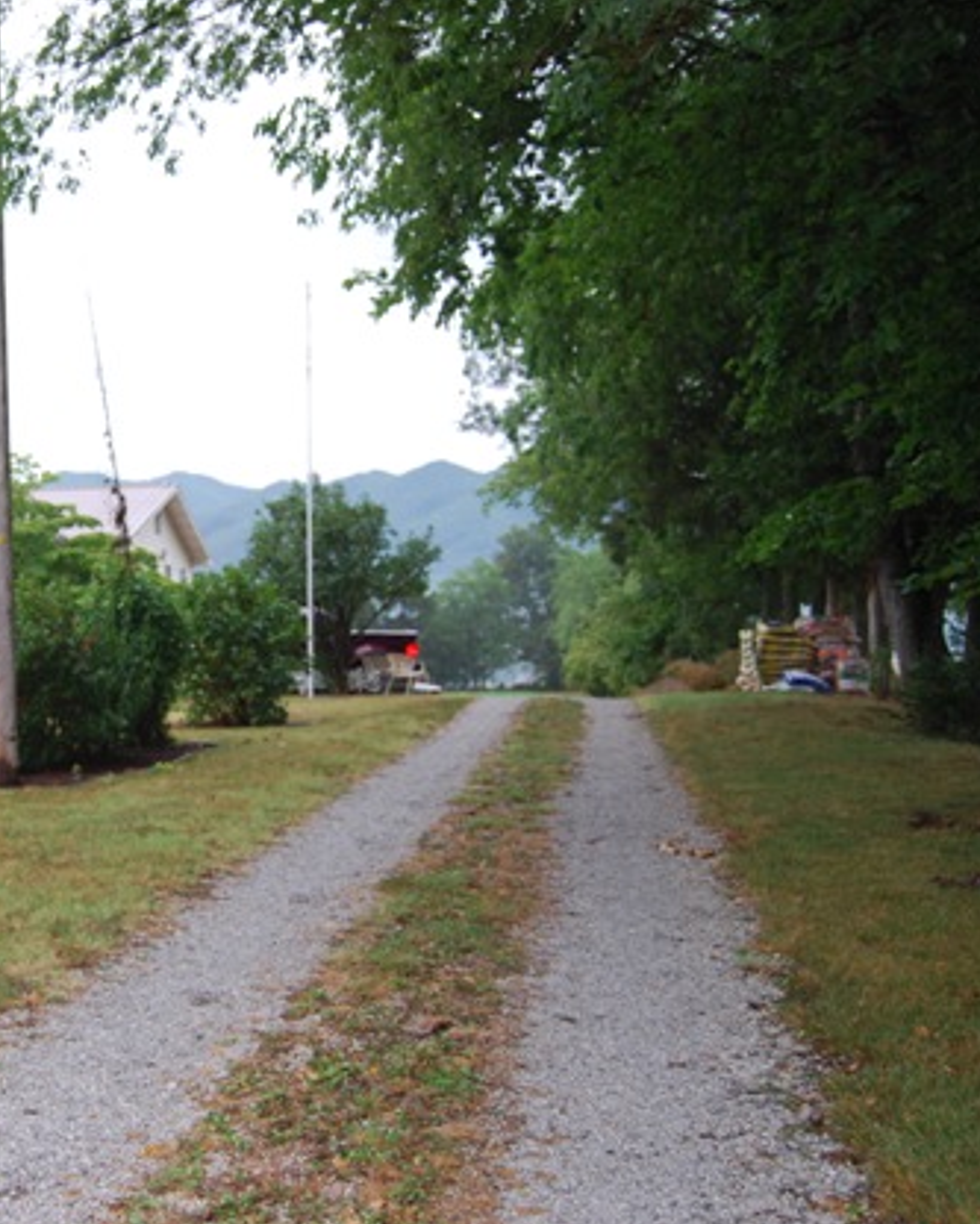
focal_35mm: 39
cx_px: 100
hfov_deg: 36.0
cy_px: 621
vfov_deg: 46.8
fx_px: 1413
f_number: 3.5
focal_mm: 18
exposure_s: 1/60
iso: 200
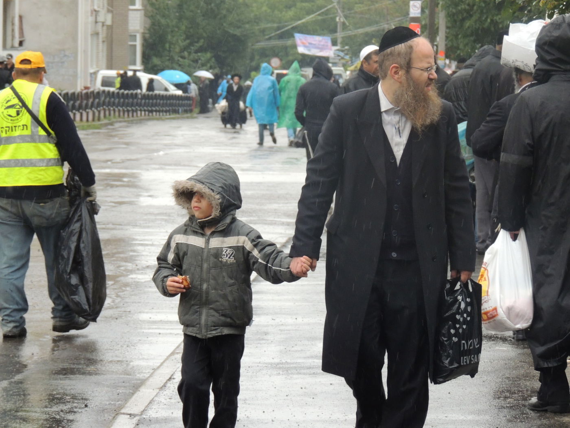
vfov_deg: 7.4
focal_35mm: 200
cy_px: 214
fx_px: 3293
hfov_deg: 9.9
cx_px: 285
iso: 560
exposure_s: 1/250
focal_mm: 35.6
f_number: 4.6
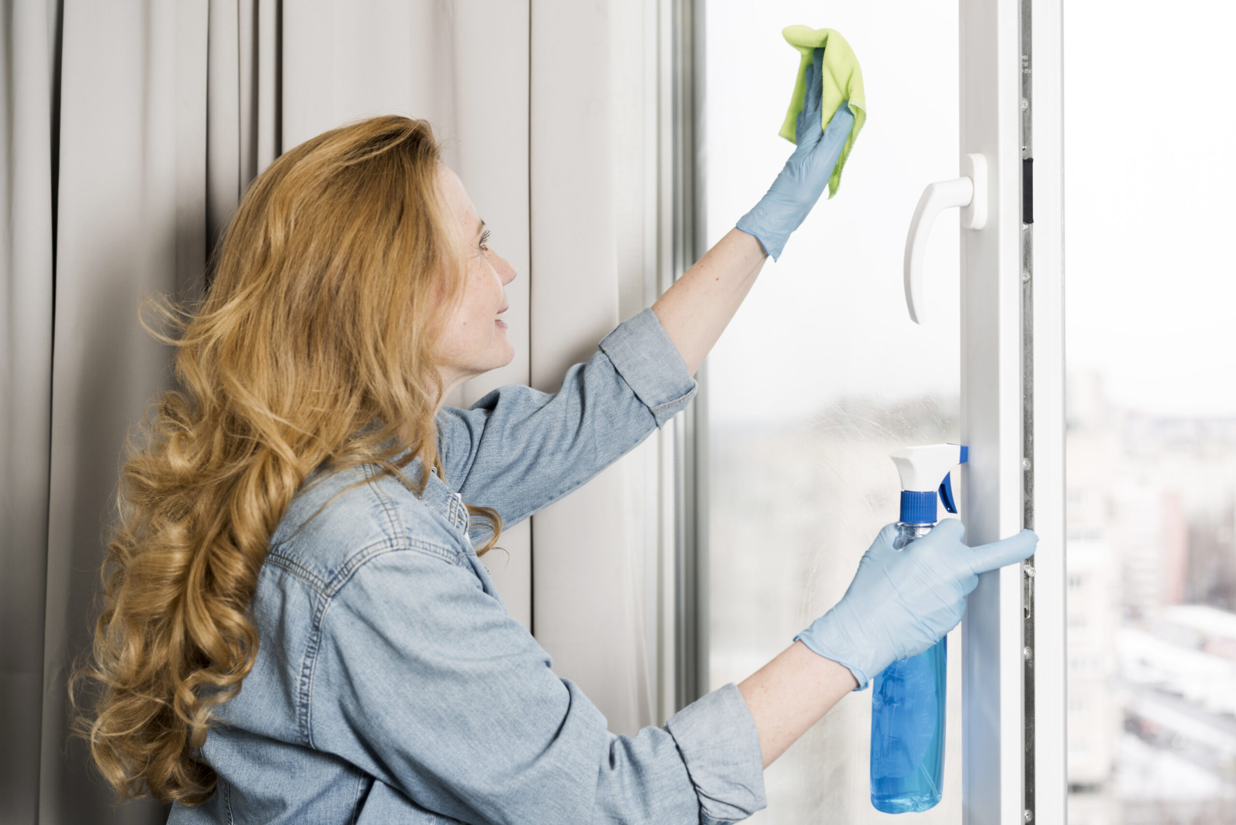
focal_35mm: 55
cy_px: 412
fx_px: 1889
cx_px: 618
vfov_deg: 24.6
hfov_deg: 36.2
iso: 320
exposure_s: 1/125
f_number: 3.5
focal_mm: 55
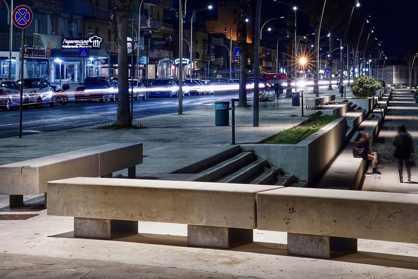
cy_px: 86
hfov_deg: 23.7
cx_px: 299
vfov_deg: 16.0
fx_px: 987
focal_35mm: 85
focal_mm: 55
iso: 100
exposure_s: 15
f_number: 22
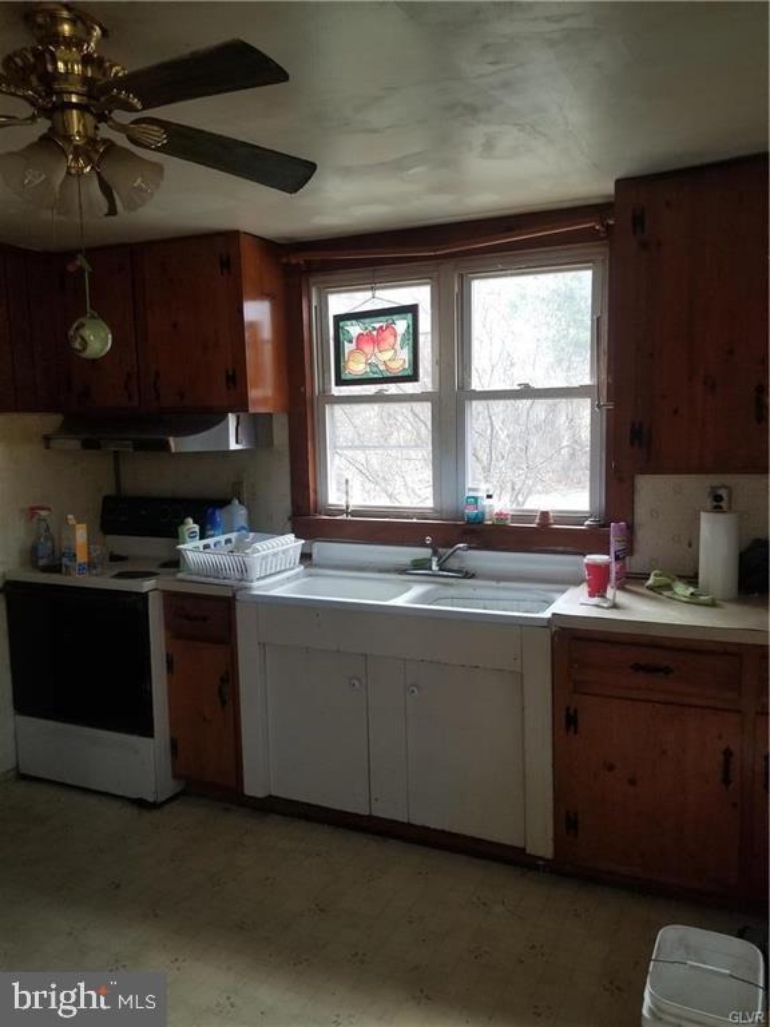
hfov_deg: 53.1
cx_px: 385
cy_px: 514
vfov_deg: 67.3
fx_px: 771
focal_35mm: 26
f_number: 1.7
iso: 250
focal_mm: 4.25
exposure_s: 1/120
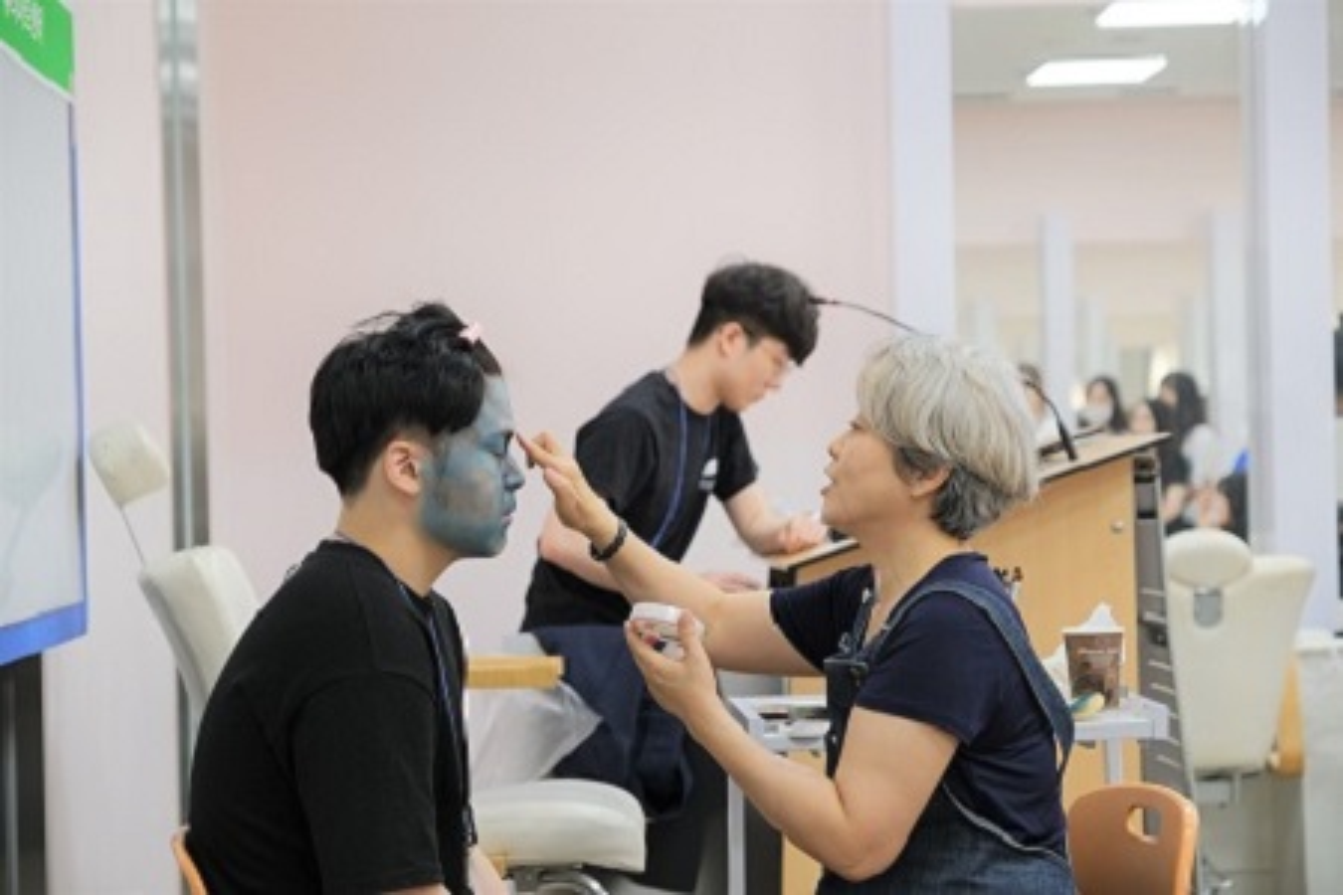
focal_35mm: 83
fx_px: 3096
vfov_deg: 16.5
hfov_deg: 24.5
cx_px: 672
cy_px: 448
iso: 500
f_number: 2.8
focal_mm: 55
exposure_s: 1/80
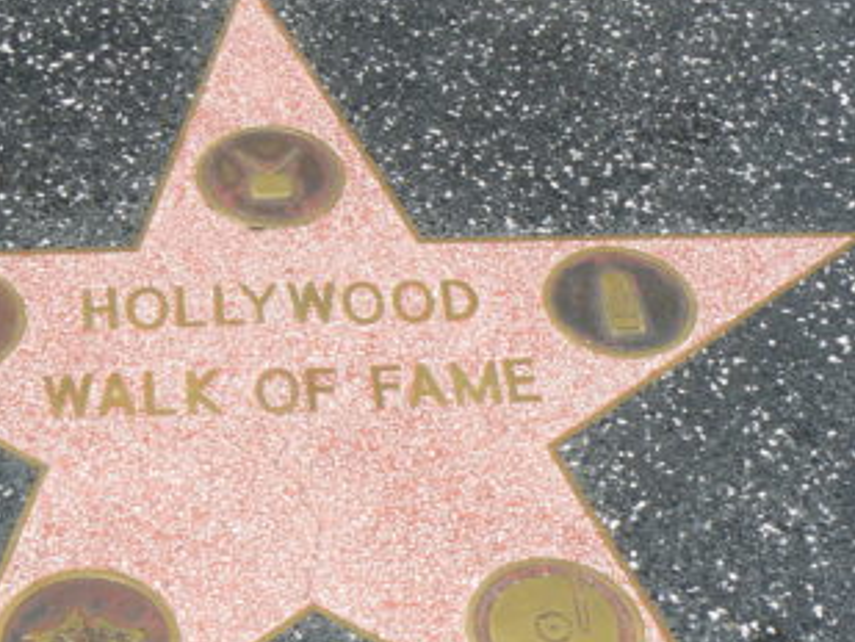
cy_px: 423
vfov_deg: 16.9
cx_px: 336
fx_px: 2150
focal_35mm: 87
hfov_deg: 22.5
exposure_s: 1/500
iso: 80
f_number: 6.3
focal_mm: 8.1
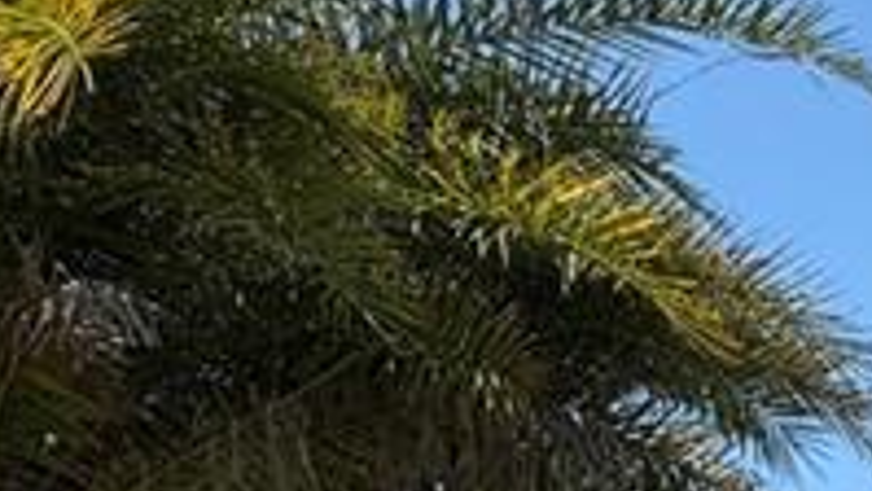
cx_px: 1144
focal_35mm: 101
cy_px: 881
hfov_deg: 19.5
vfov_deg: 11.2
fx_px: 2336
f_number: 1.78
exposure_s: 1/4673
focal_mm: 6.76
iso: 80
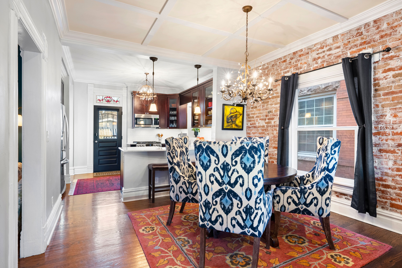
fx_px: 201
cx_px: 201
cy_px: 134
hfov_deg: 90.0
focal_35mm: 18
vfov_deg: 67.5
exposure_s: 1/4
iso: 640
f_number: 8
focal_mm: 18
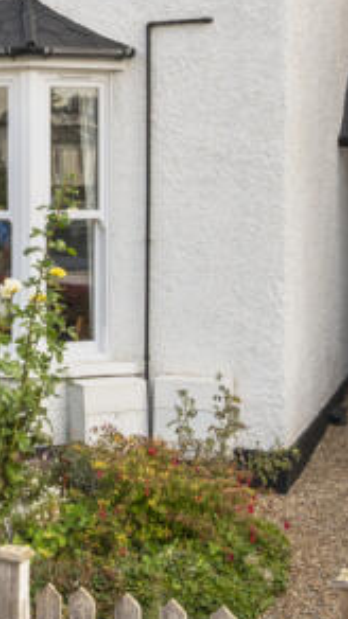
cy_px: 14
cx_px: -276
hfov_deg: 17.3
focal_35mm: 57
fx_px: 933
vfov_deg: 33.8
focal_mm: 15.5
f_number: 8
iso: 200
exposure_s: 1/125
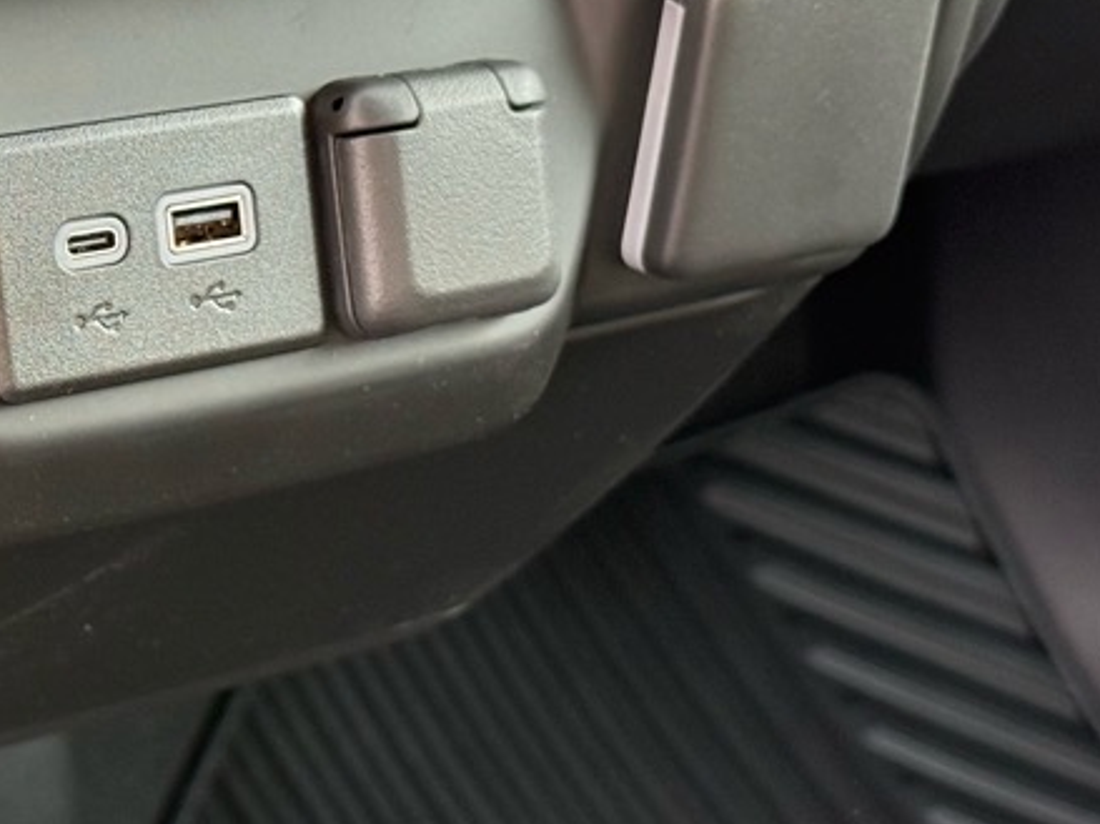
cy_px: 303
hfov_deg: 17.1
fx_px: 3558
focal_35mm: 112
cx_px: -48
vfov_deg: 13.2
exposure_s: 1/72
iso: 125
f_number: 1.78
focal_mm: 6.76
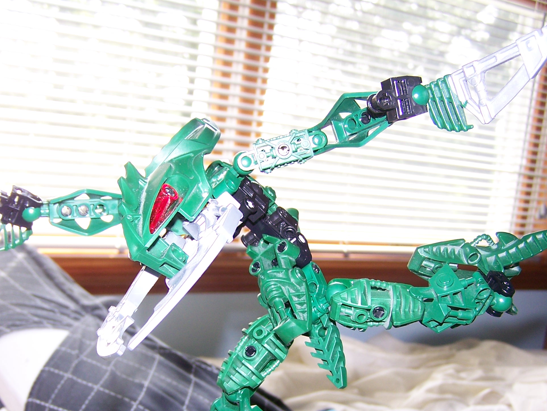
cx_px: 221
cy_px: 290
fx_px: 885
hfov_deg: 34.2
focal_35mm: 56
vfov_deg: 25.9
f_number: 2.8
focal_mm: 6.3
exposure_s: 1/60
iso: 80
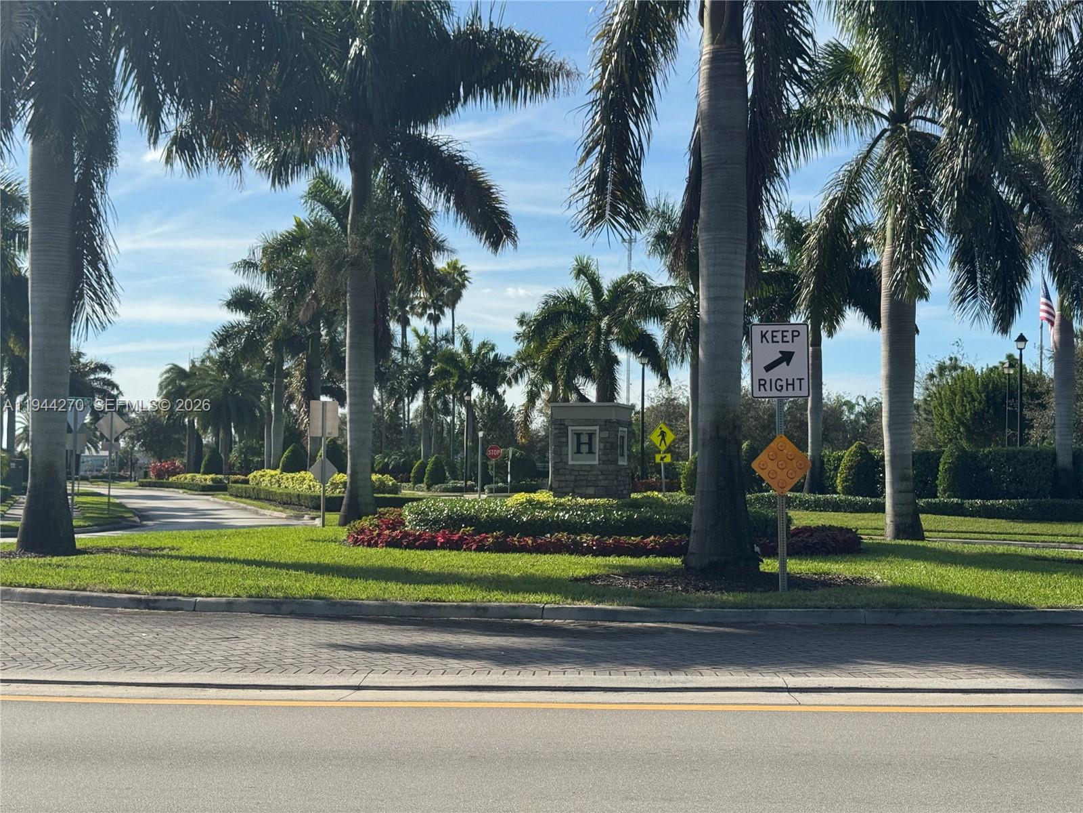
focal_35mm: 48
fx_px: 1502
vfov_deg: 30.3
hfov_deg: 39.7
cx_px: 542
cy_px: 406
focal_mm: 6.76
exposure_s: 1/4975
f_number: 1.78
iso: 64
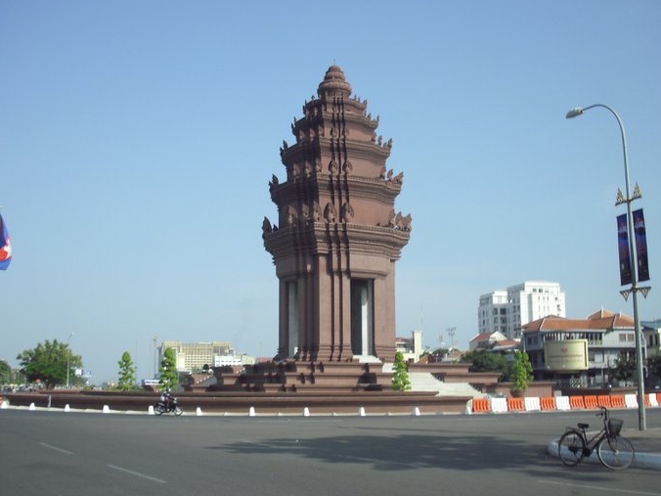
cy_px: 257
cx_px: 341
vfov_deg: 32.2
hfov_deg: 42.1
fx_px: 859
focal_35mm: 45
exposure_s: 1/200
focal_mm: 6.2
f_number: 8
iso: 100
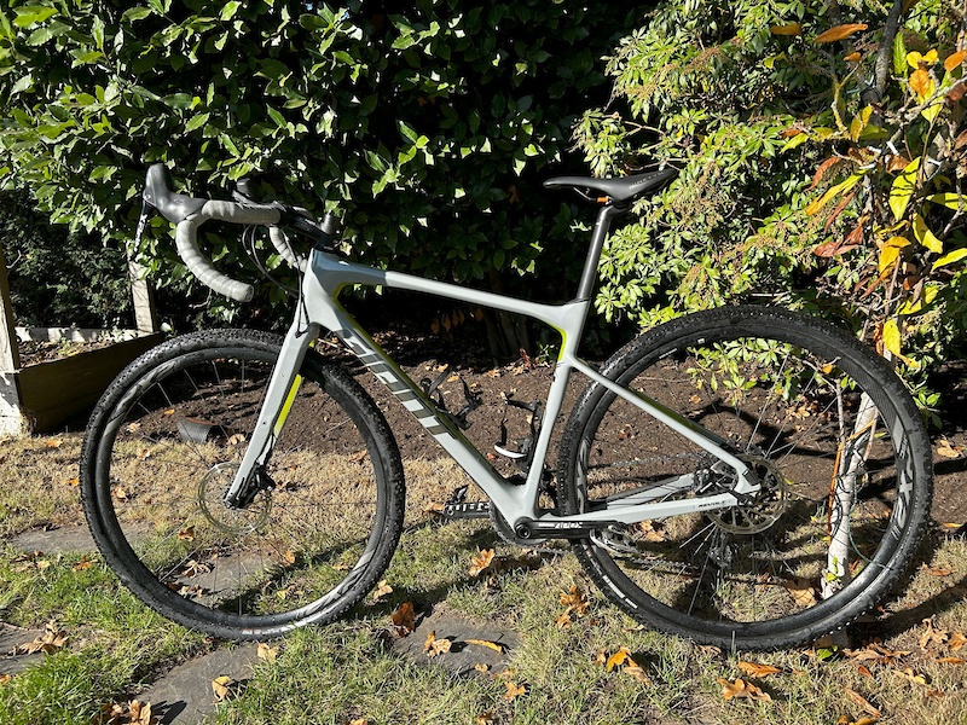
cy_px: 362
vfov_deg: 53.1
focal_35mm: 26
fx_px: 726
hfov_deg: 67.3
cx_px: 484
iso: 50
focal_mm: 5.7
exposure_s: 1/1209
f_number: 1.5
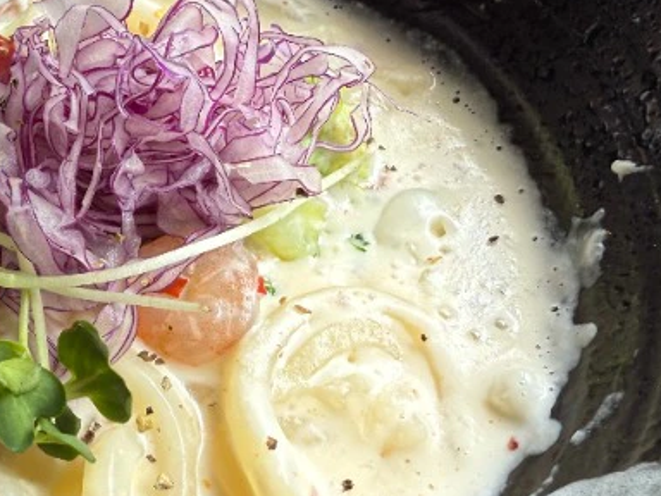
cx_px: 88
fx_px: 955
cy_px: 300
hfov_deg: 36.2
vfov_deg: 29.0
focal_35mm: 50
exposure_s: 1/125
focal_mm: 2.22
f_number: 2.2
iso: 40
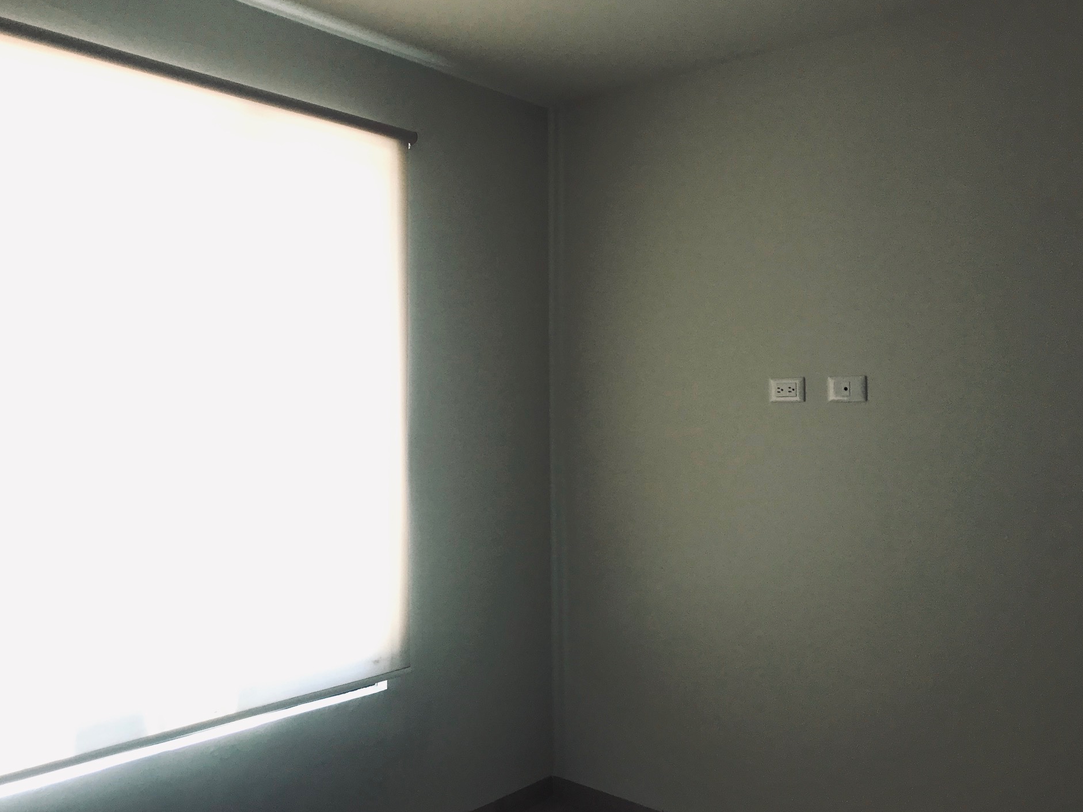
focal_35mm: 30
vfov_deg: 46.8
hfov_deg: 60.0
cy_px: 384
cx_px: 525
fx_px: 938
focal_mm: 3.99
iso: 20
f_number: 1.8
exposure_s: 1/223
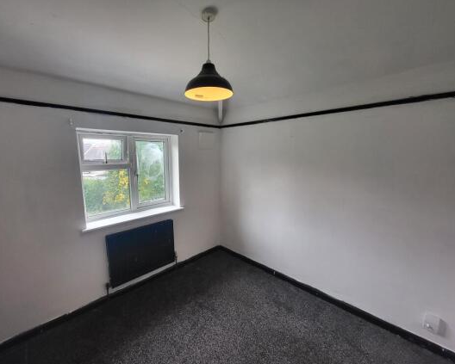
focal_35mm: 14
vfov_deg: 88.0
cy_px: 186
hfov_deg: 100.6
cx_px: 216
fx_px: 189
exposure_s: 1/50
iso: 160
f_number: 2.2
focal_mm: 1.74
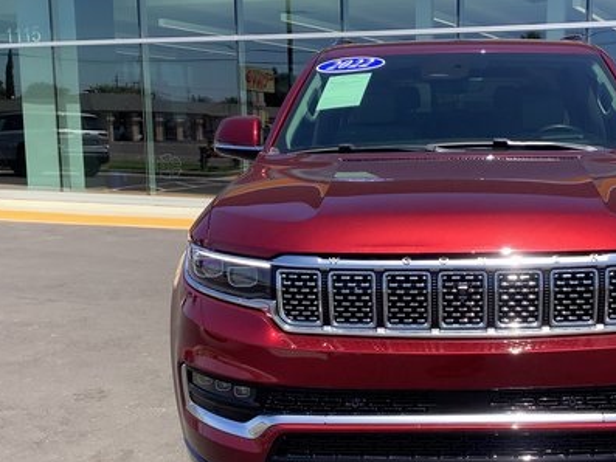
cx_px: 436
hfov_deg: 37.5
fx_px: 890
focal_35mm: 50
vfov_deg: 29.1
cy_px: 268
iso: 25
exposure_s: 1/652
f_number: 2.4
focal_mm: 3.3
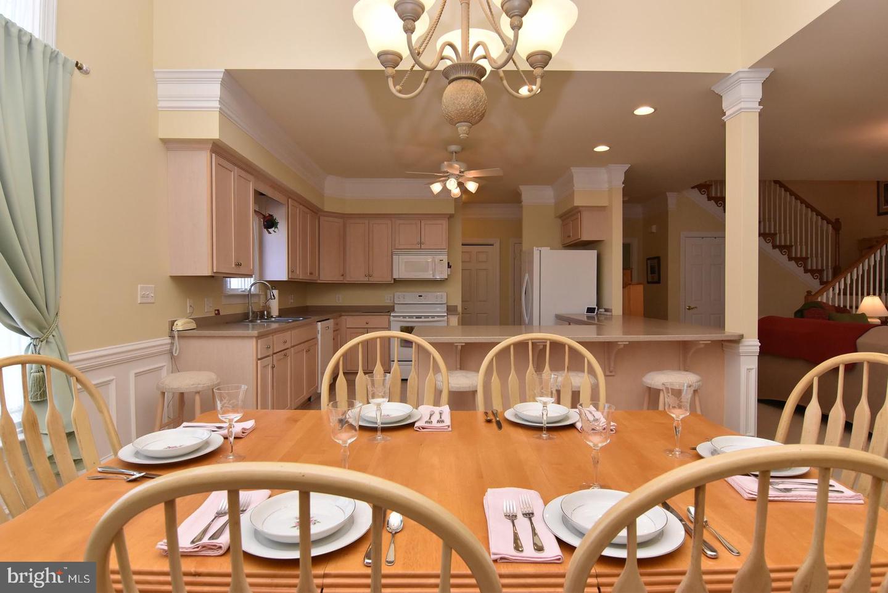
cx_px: 444
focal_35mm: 18
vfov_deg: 67.5
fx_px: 444
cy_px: 296
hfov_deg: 90.0
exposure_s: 1/125
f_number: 9
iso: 800
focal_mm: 12
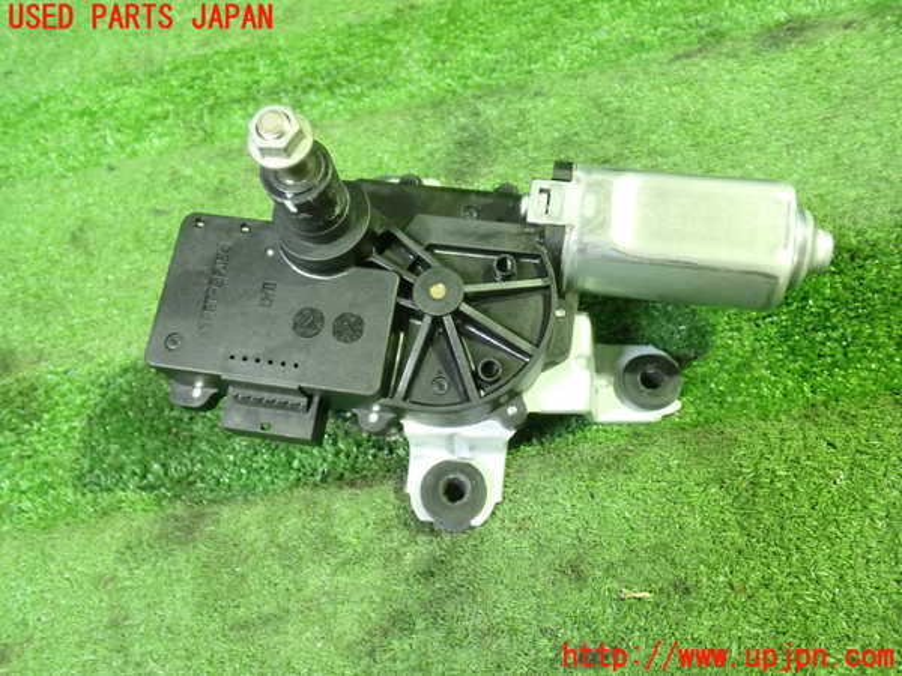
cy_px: 338
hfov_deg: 60.0
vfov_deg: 46.8
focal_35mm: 30
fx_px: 782
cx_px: 451
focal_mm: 5.4
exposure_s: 1/20
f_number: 2.3
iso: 800
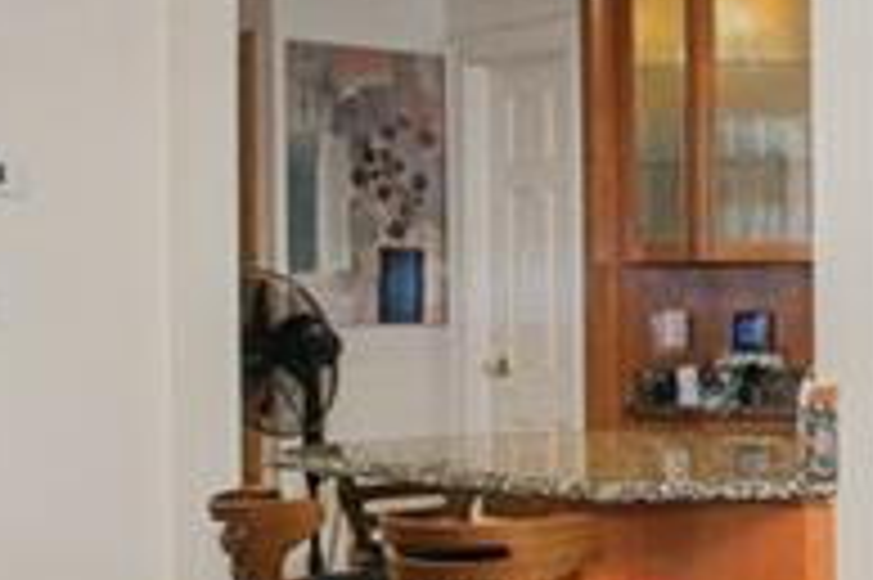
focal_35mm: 79
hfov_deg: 21.3
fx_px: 1914
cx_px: 1341
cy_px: 346
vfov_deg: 17.2
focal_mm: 10
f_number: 8
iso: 800
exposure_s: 1/60
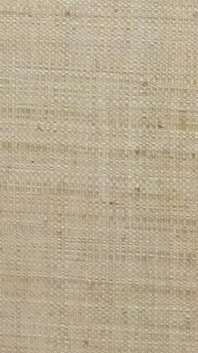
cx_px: 169
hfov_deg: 3.5
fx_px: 3194
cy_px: 82
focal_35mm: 342
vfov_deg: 6.3
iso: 800
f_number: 2.8
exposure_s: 1/30
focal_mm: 14.5
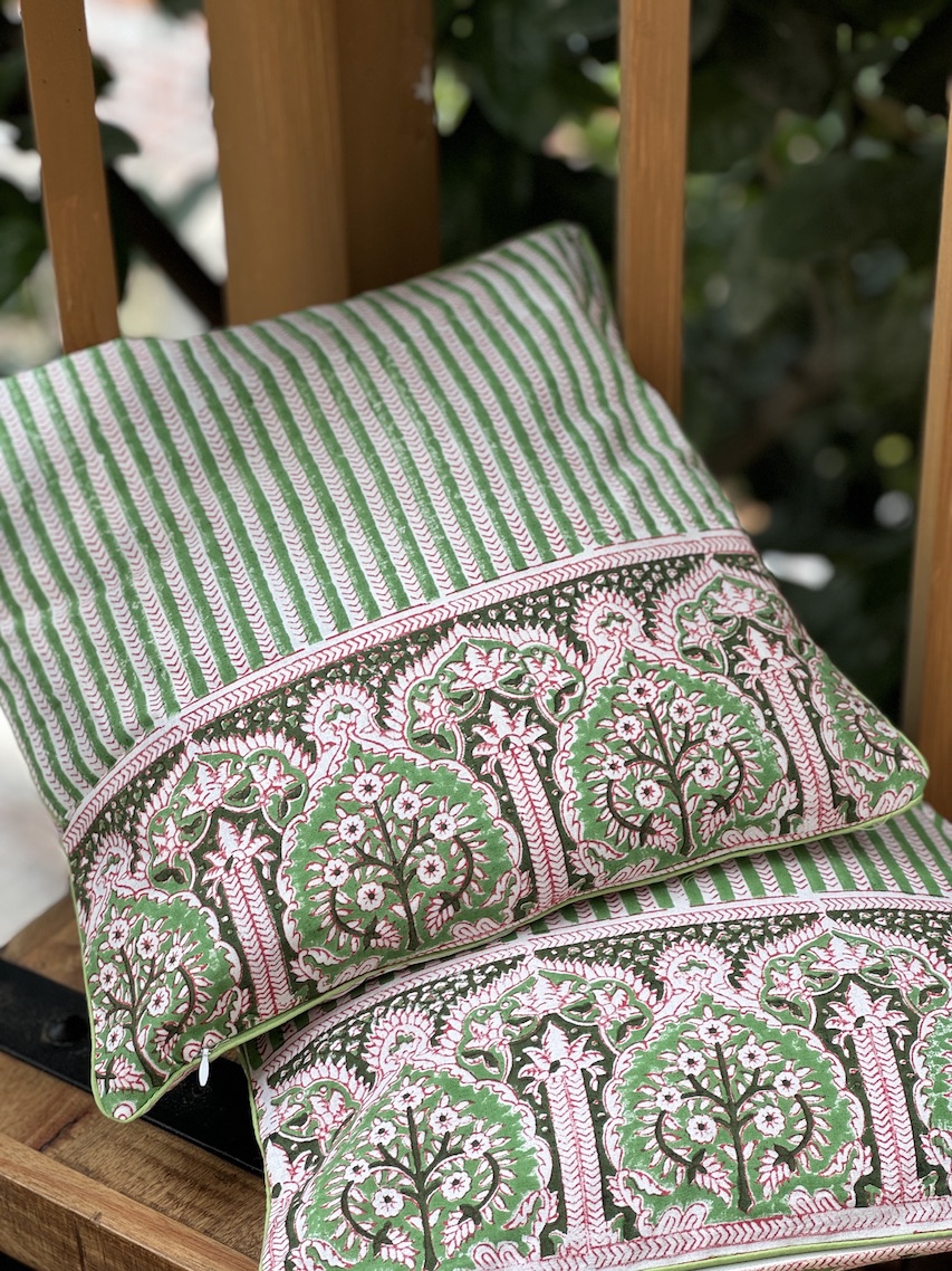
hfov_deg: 19.1
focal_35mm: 77
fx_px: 2825
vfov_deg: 25.3
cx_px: 476
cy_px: 636
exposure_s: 1/99
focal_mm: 9
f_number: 2.8
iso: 50
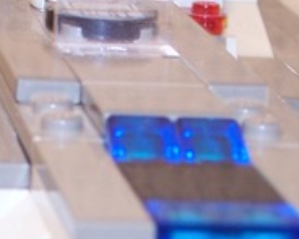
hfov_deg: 9.6
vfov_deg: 7.7
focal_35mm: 200
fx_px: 1769
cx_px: 58
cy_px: 228
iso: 80
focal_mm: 9.8
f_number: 3.1
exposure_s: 1/2
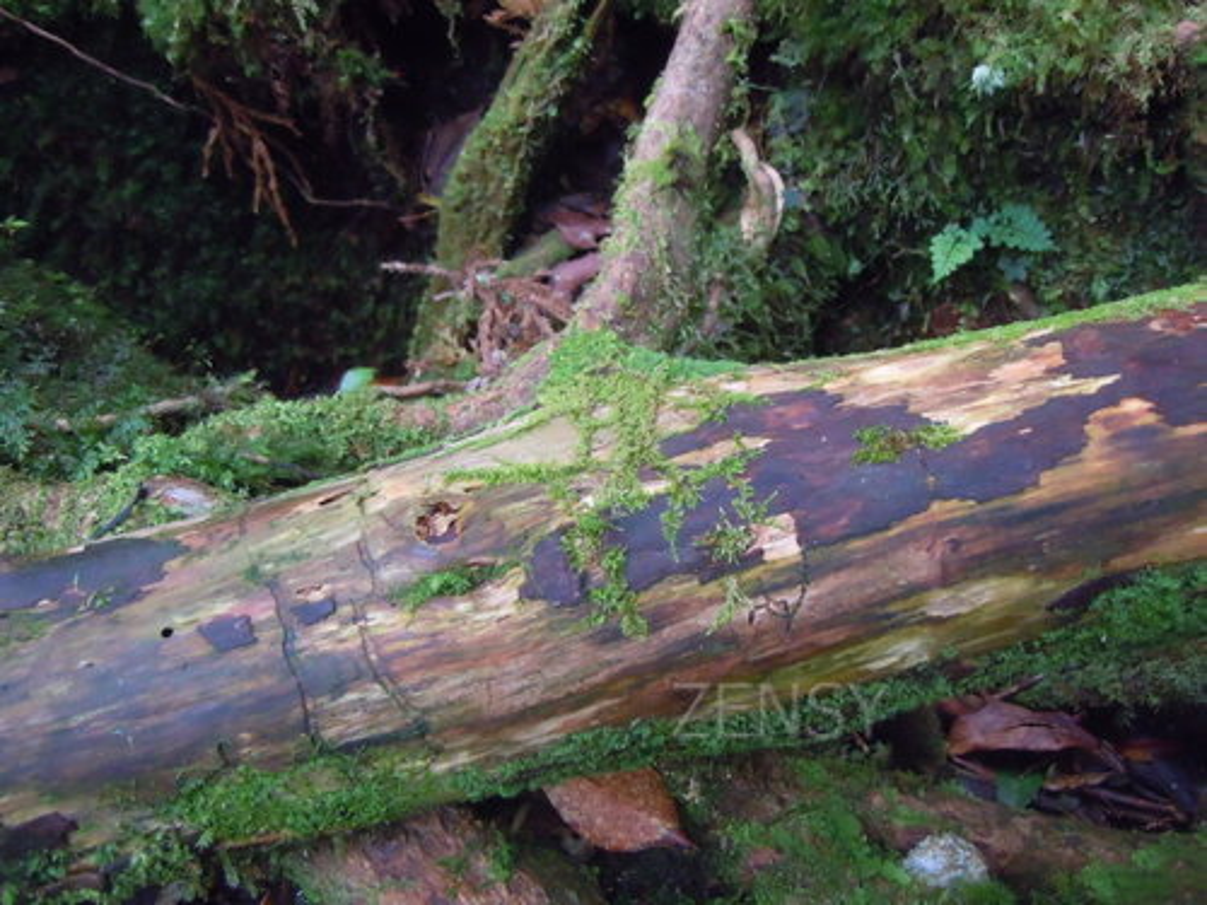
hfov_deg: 54.0
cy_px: 452
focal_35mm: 34
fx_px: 1186
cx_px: 604
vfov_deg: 41.8
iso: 800
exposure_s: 1/30
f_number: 3.6
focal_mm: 6.2
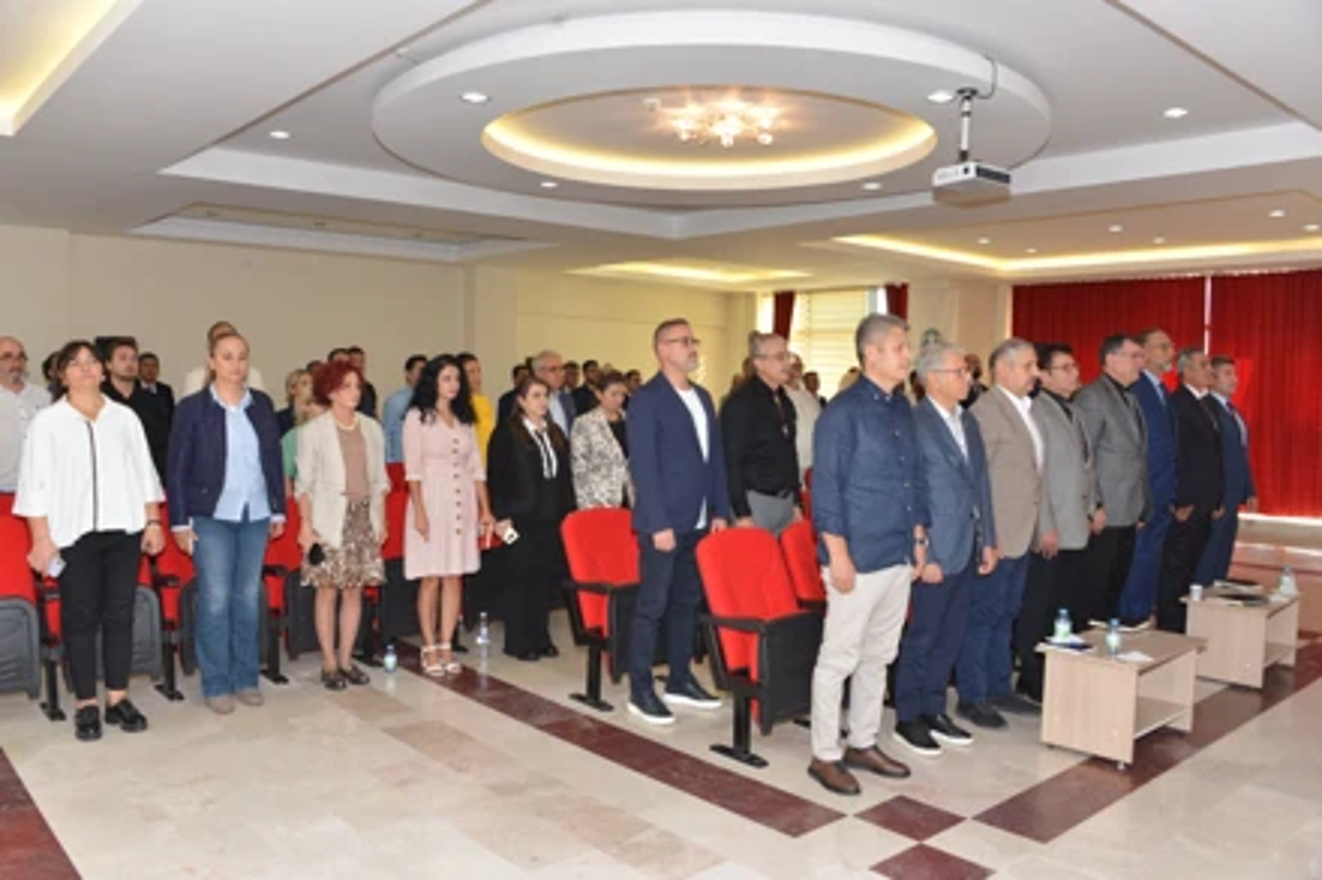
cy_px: 440
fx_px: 1028
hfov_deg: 65.5
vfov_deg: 46.4
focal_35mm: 28
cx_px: 661
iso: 1250
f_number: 8
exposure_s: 1/60
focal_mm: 28
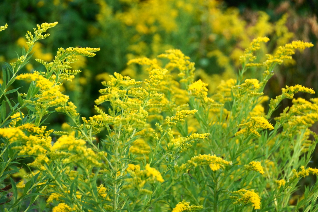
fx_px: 1192
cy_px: 106
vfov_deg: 10.2
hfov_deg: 15.2
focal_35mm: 135
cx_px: 159
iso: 500
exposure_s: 1/160
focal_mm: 90
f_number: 5.6
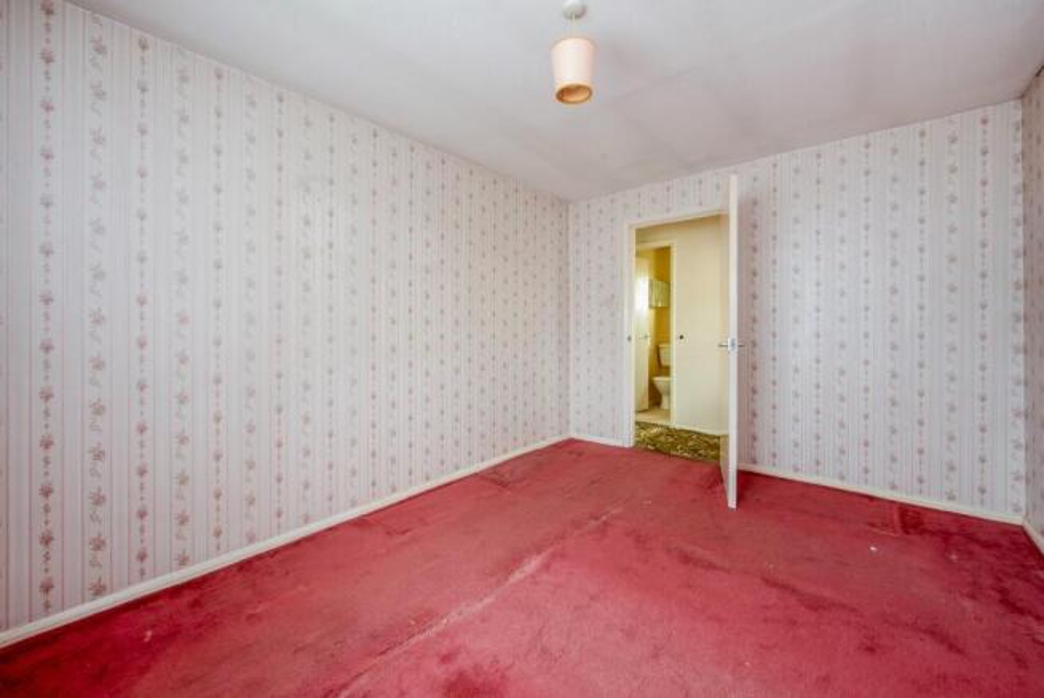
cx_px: 522
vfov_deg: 81.3
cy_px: 349
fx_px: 406
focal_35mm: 14
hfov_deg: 104.2
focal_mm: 14
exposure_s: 1/6
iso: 320
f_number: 9
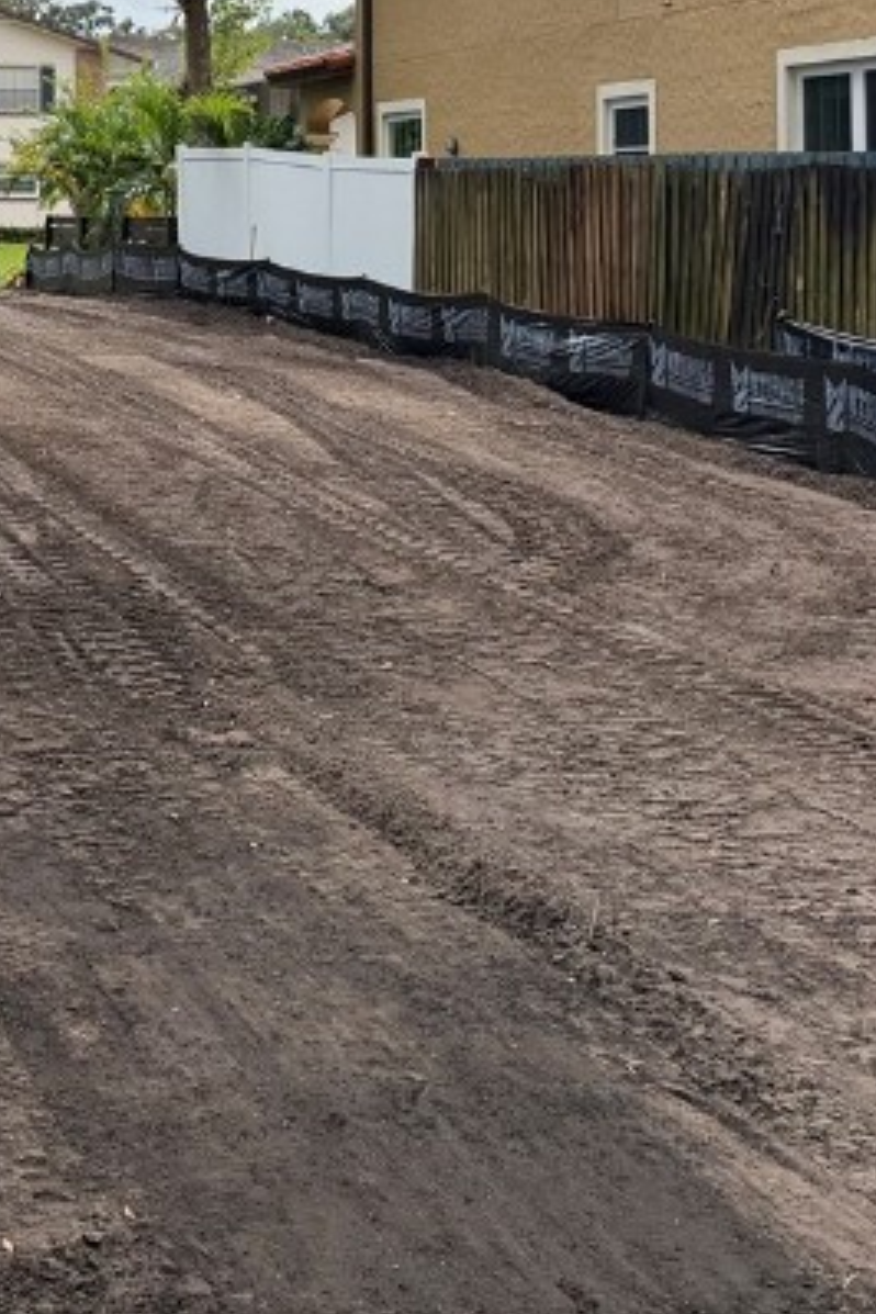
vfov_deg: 29.8
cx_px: -231
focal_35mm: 64
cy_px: 72
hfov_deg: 19.7
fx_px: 2336
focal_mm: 6.76
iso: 125
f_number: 1.78
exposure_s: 1/3953
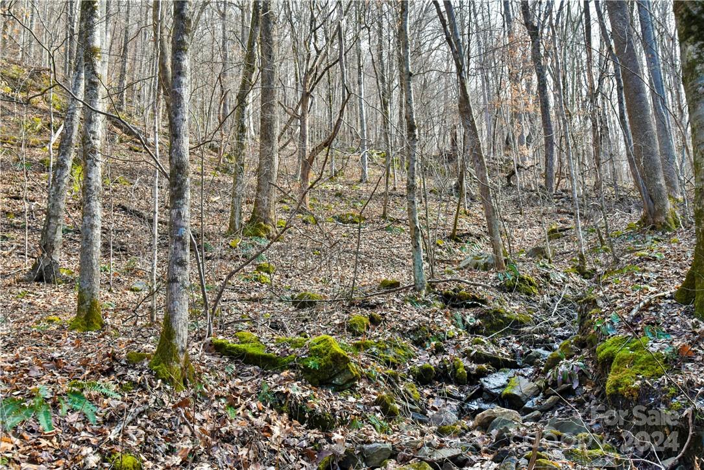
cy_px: 235
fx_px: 743
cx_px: 352
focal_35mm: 38
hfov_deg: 50.7
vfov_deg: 35.1
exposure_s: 1/200
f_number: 7.1
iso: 1600
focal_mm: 38
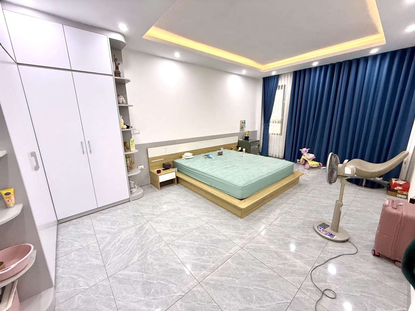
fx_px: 168
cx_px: 208
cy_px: 156
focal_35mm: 14
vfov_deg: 85.7
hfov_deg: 102.1
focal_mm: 2.22
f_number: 2.2
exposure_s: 1/100
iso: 320
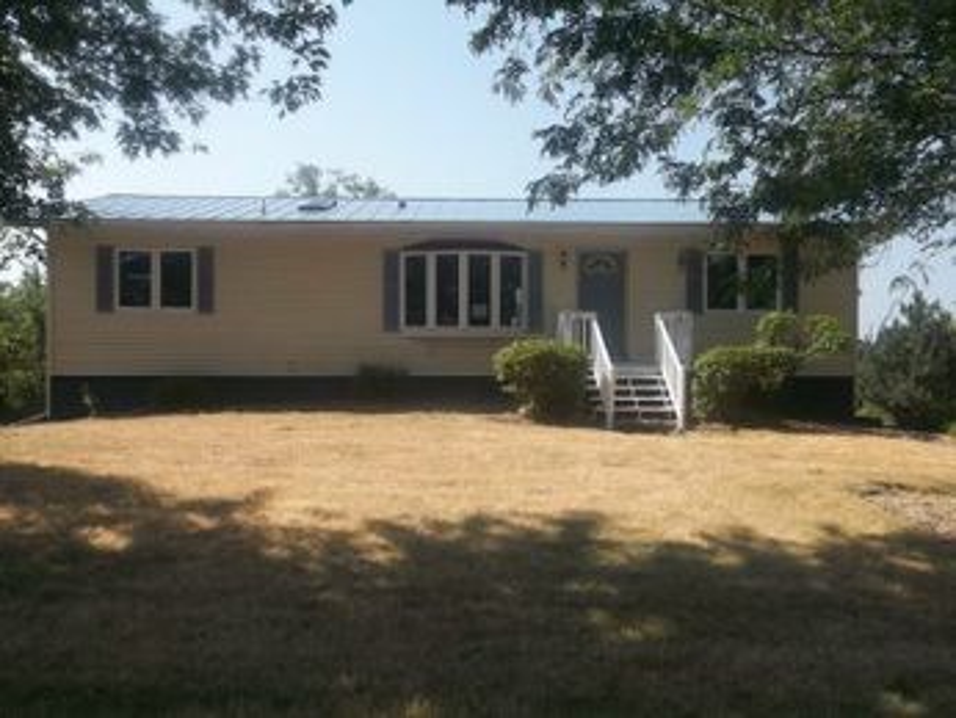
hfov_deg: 56.8
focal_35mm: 32
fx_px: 884
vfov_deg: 44.2
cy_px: 359
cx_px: 478
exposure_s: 1/125
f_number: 9.4
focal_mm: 5.7
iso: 80
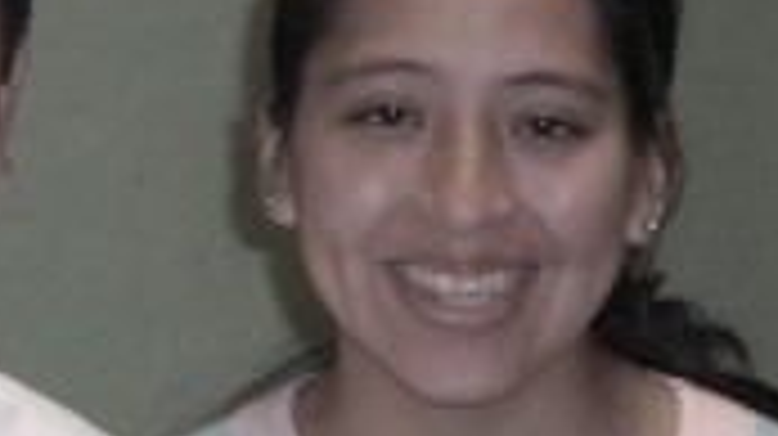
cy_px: 337
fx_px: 4308
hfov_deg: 10.3
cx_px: 108
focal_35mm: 209
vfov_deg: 5.8
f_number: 3.9
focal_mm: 12.2
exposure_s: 1/40
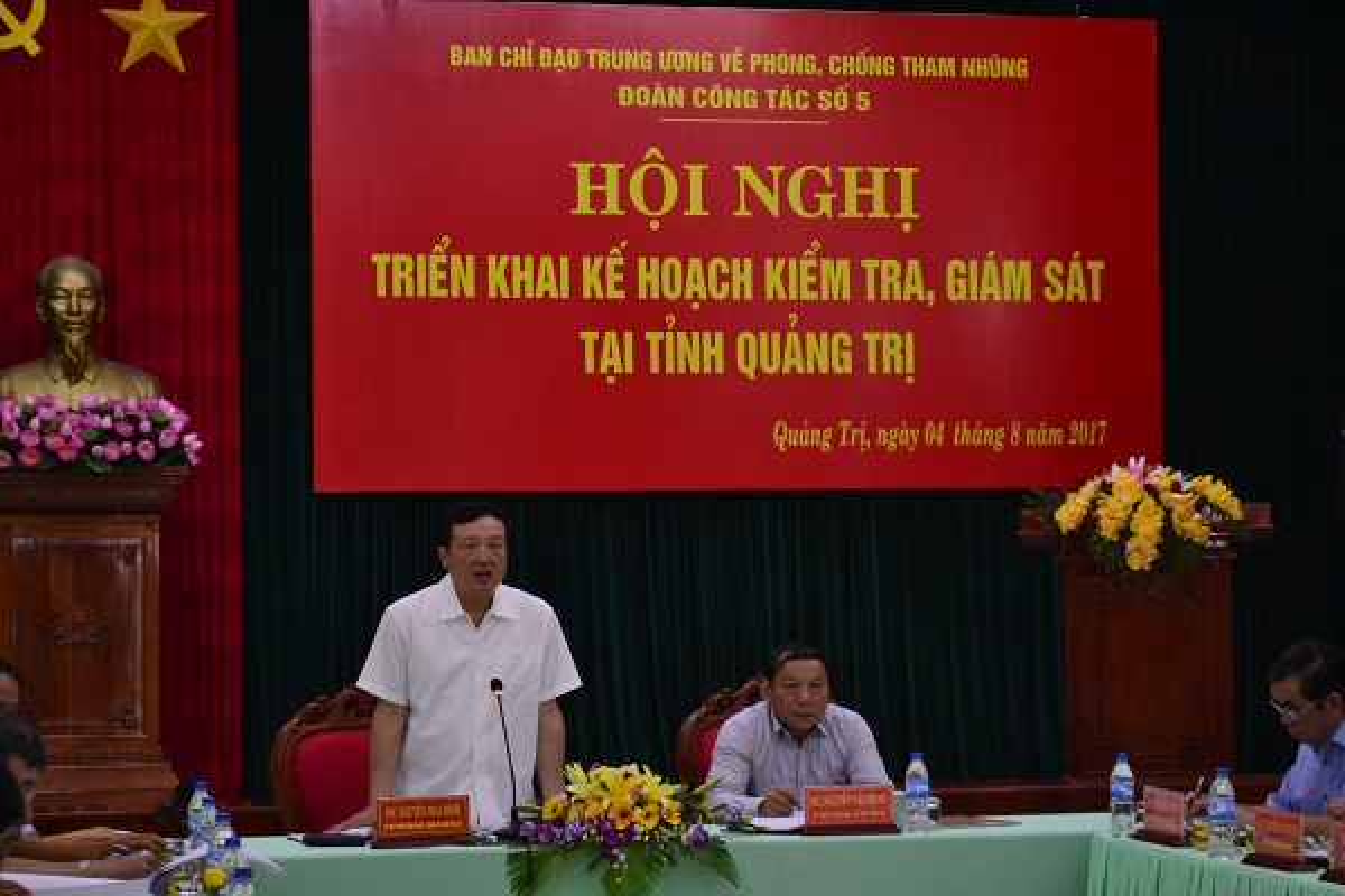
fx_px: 3082
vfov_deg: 16.6
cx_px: 672
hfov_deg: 24.6
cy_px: 448
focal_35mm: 82
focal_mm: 55
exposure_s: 1/80
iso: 1600
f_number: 5.6
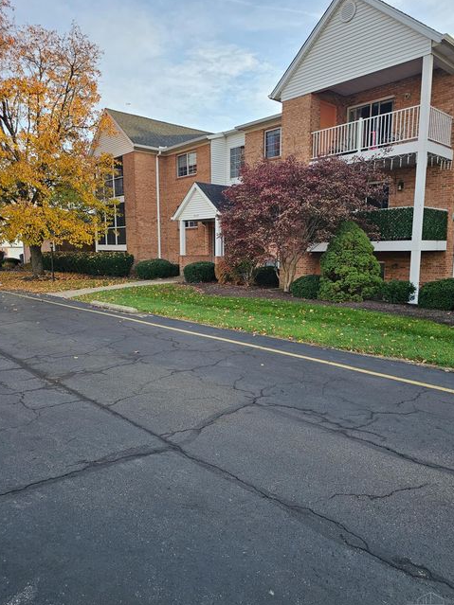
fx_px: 420
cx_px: 224
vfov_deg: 71.6
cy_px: 310
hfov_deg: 56.8
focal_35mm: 24
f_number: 1.7
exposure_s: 1/120
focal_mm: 6.3
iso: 10
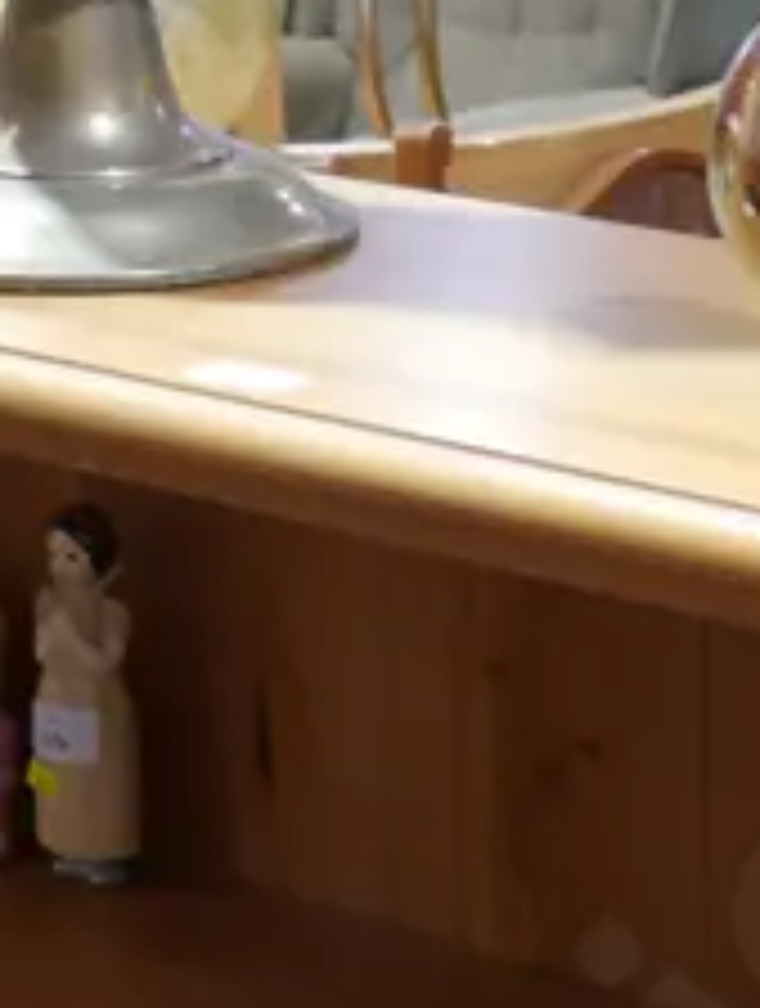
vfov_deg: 12.9
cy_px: 1444
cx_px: 434
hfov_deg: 10.2
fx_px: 4258
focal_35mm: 146
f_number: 3.6
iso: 640
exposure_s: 1/60
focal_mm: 16
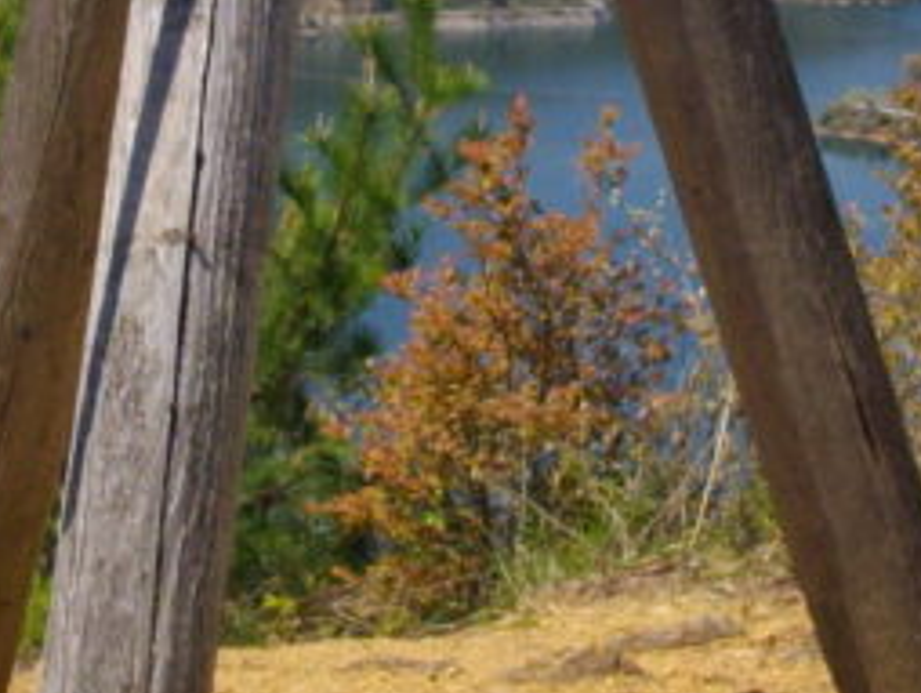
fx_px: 3968
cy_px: -207
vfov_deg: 9.8
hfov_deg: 13.2
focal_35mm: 149
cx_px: 305
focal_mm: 6.2
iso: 100
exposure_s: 1/400
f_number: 5.6
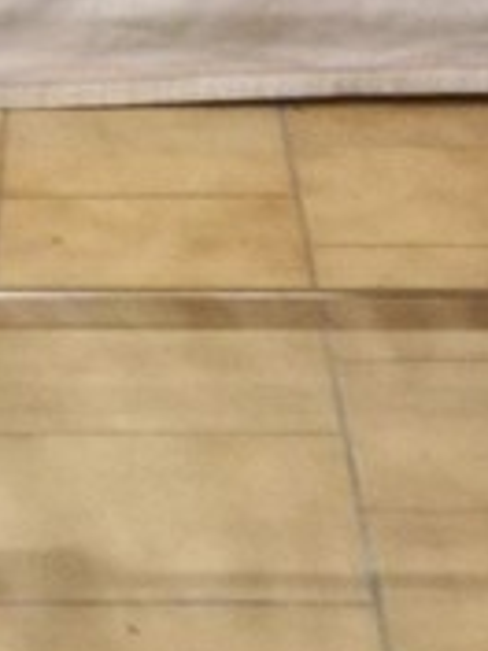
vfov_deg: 16.7
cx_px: 96
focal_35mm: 118
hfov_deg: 12.5
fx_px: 2218
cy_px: 348
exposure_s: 1/14.3
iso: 1250
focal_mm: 3.83
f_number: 2.2
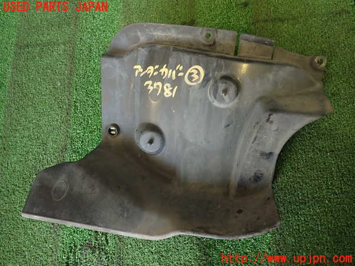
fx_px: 256
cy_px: 133
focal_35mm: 25
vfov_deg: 54.9
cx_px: 178
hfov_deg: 69.4
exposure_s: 1/50
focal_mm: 4.5
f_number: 2
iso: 200
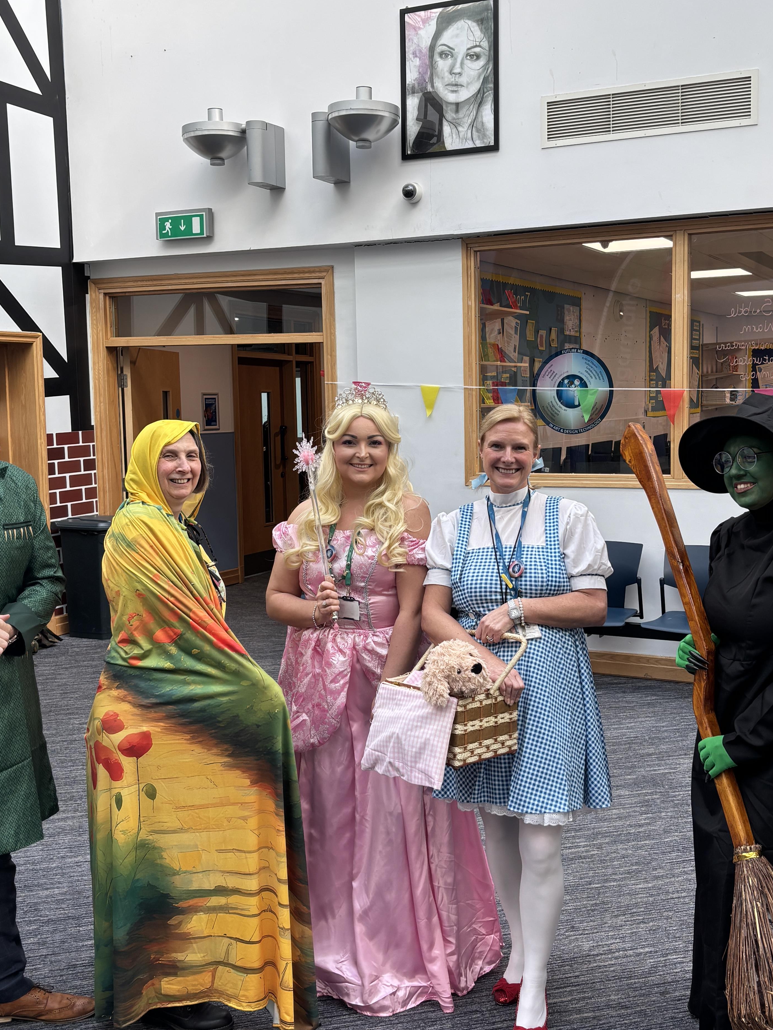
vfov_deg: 46.8
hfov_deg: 35.9
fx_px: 1191
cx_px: 433
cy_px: 502
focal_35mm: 40
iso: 32
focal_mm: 5.96
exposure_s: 1/121
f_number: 1.6
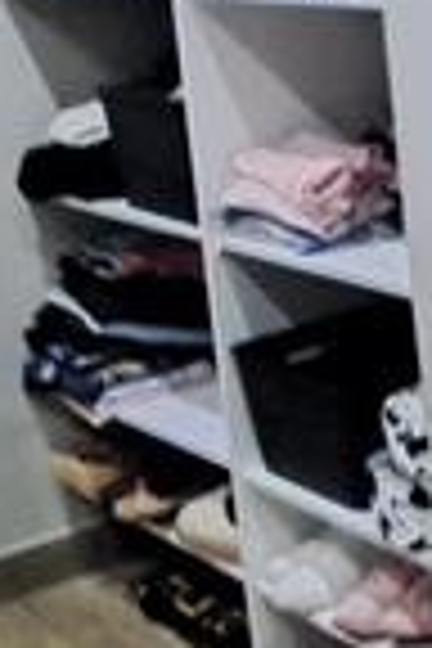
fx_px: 1350
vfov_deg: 26.7
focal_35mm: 75
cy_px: 166
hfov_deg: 14.5
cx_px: 914
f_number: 2.2
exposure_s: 1/25
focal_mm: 1.74
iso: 400
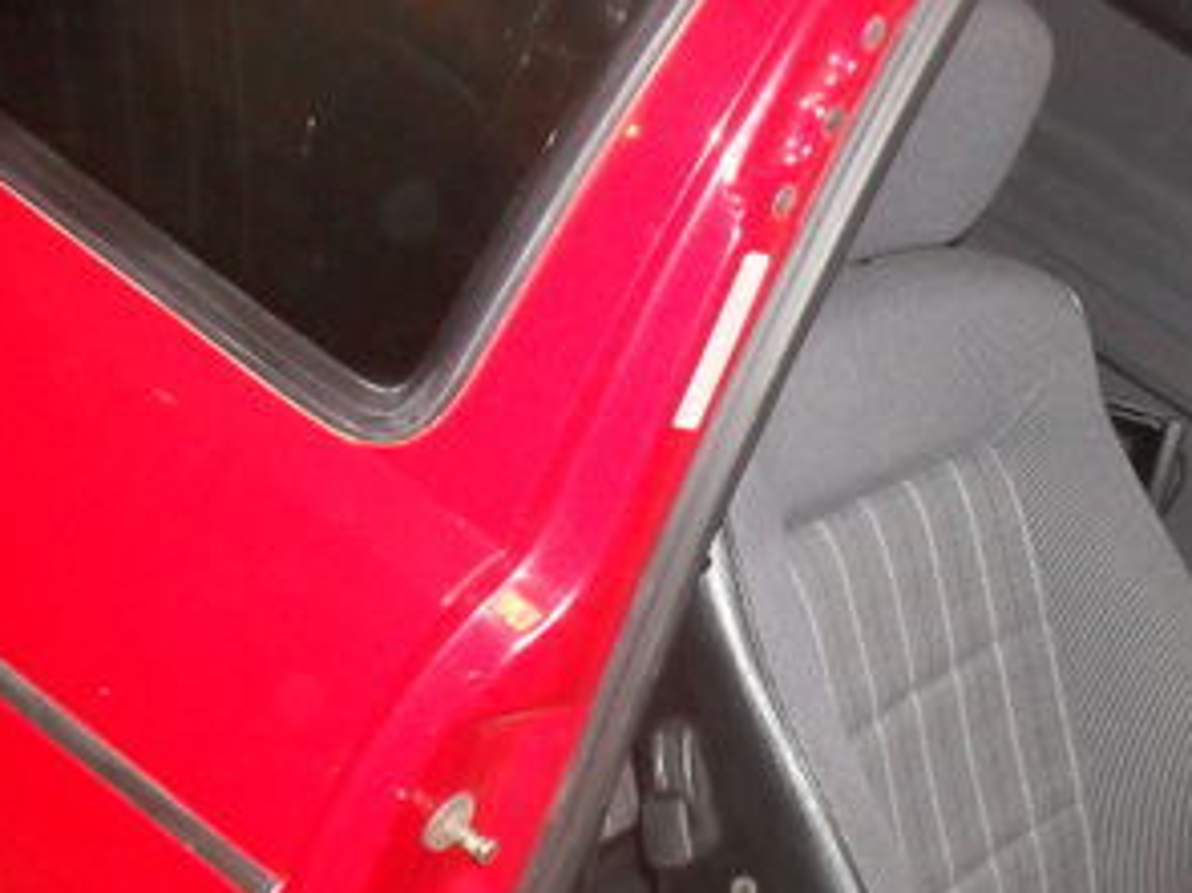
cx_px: 1277
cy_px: 966
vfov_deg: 18.7
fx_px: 2616
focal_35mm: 76
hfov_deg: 24.2
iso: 400
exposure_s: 1/45
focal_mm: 6.3
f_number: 3.2
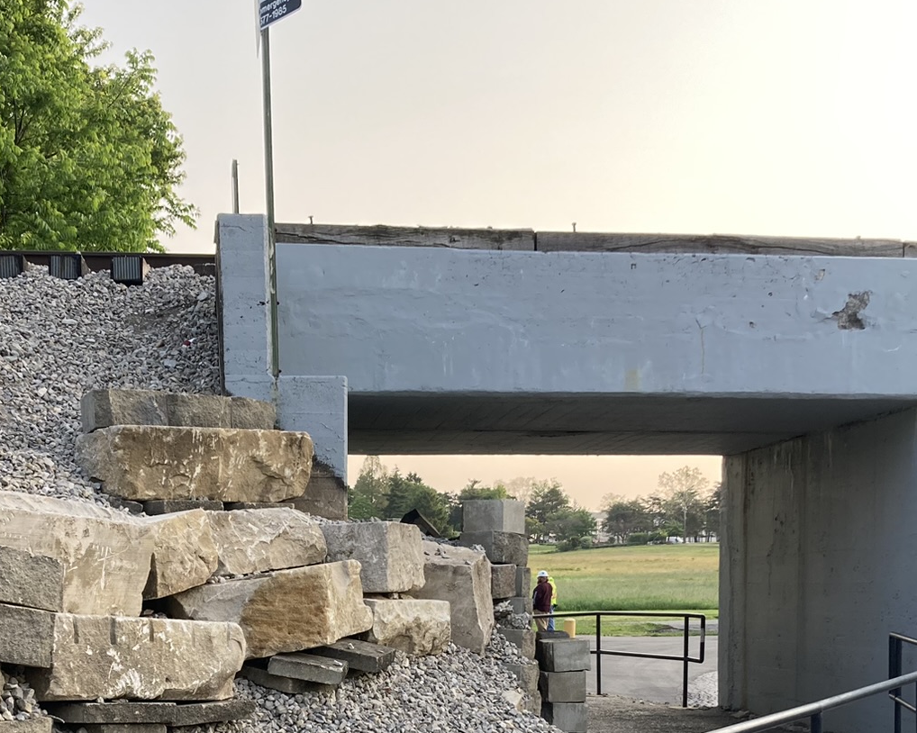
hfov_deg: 34.0
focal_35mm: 55
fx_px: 1492
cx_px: 333
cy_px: 665
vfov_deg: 26.6
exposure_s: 1/168
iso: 20
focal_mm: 3.99
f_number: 1.8
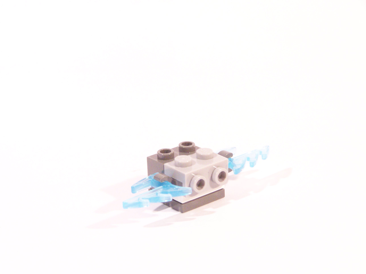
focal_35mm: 105
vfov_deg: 14.1
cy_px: 137
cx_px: 183
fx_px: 1110
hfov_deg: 18.7
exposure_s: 1/20
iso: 400
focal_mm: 17.5
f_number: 3.6
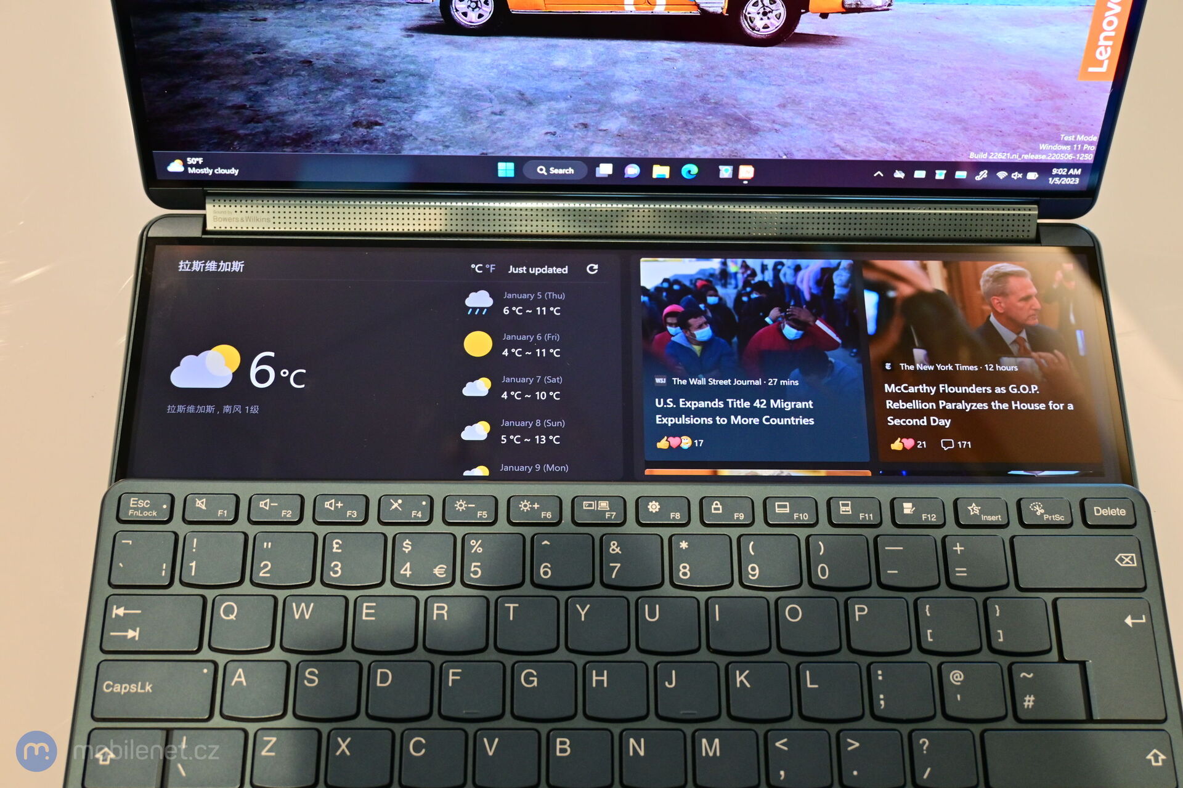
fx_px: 1380
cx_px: 592
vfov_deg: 31.9
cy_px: 394
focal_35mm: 42
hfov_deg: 46.4
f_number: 4.5
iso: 640
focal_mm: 28
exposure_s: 1/50
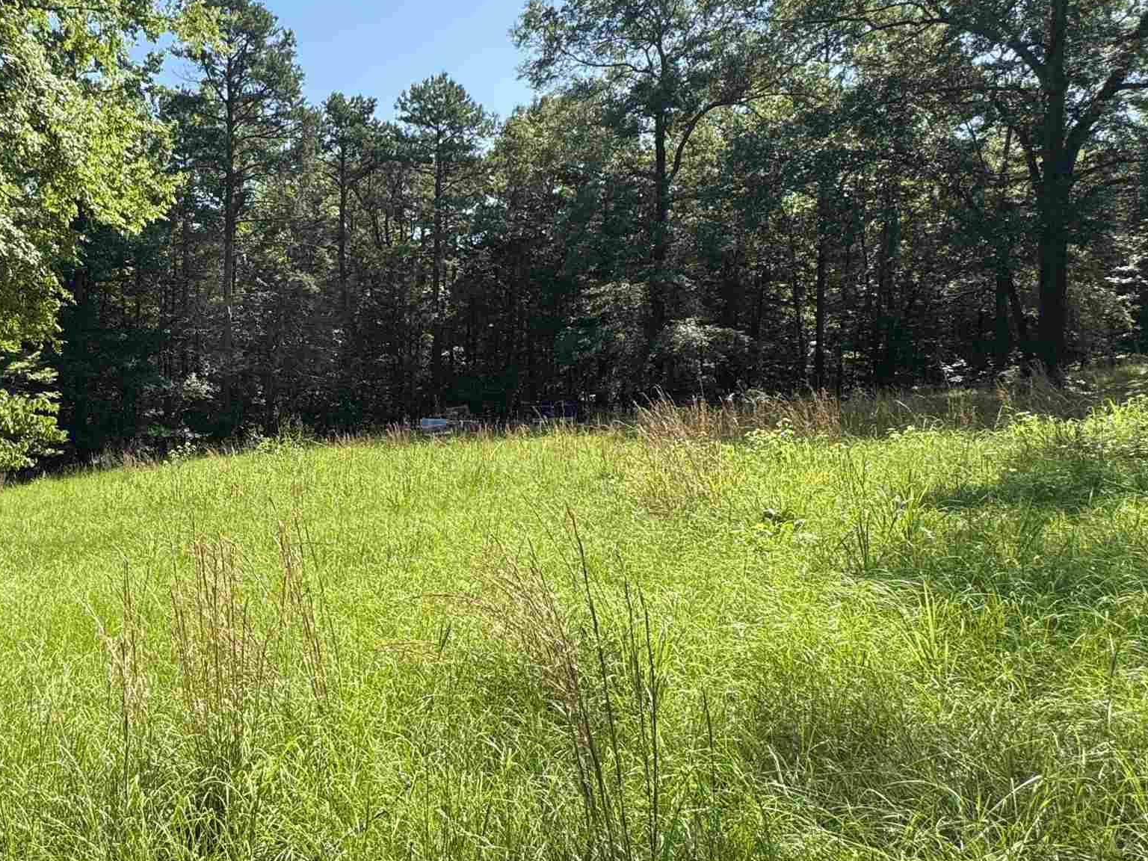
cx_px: 231
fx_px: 929
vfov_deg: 49.7
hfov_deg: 58.6
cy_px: 413
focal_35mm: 28
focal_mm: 2.22
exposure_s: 1/681
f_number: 2.2
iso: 40
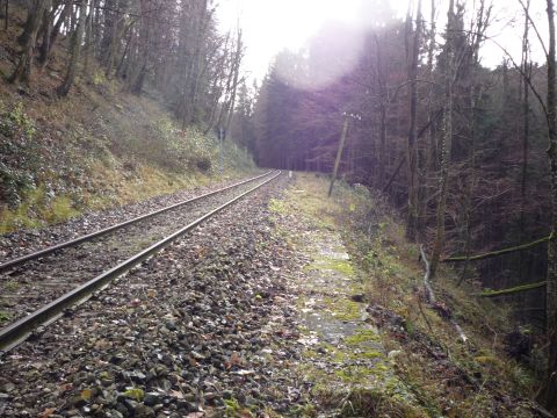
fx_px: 515
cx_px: 278
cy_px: 209
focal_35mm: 32
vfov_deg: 44.2
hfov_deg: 56.8
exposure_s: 1/80
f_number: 3.3
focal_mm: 5.2
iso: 100
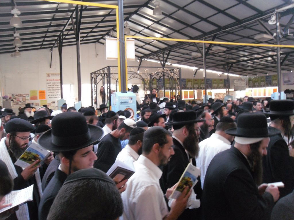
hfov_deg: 52.6
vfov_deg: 40.7
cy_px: 110
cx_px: 147
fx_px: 297
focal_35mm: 35
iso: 200
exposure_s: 1/45
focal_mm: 6.3
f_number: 3.5
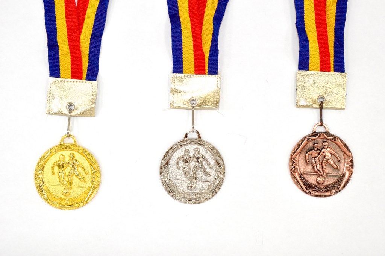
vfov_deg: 25.7
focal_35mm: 52
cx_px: 192
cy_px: 128
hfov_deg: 37.9
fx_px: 561
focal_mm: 35
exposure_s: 1/200
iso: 500
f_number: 16
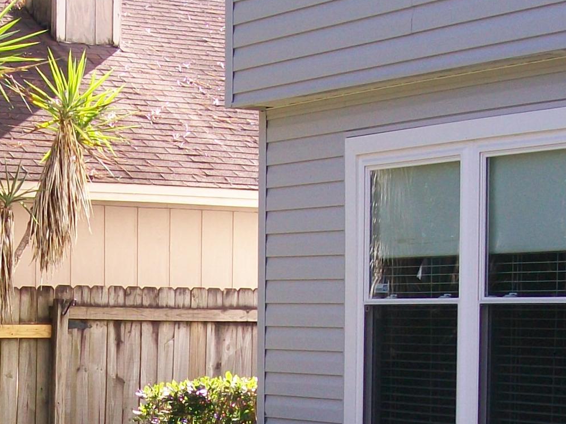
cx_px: 148
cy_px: 556
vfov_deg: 13.9
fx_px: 1668
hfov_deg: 19.1
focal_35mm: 102
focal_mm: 6.1
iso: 64
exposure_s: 1/250
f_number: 2.7
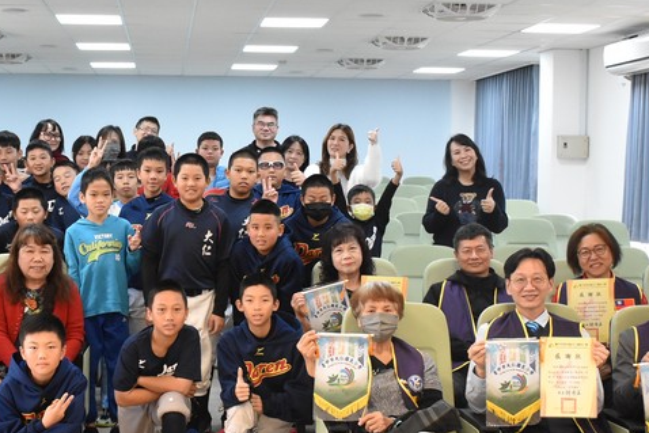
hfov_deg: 29.0
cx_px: 208
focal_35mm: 69
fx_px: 1244
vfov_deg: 19.7
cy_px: 242
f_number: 5.6
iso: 2500
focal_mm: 22
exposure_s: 1/160
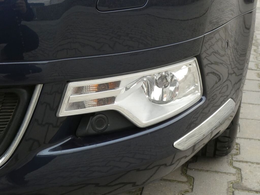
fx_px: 473
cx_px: 130
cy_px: 98
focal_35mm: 63
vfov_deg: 23.3
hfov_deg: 30.7
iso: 320
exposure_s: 1/80
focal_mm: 11.3
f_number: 5.6
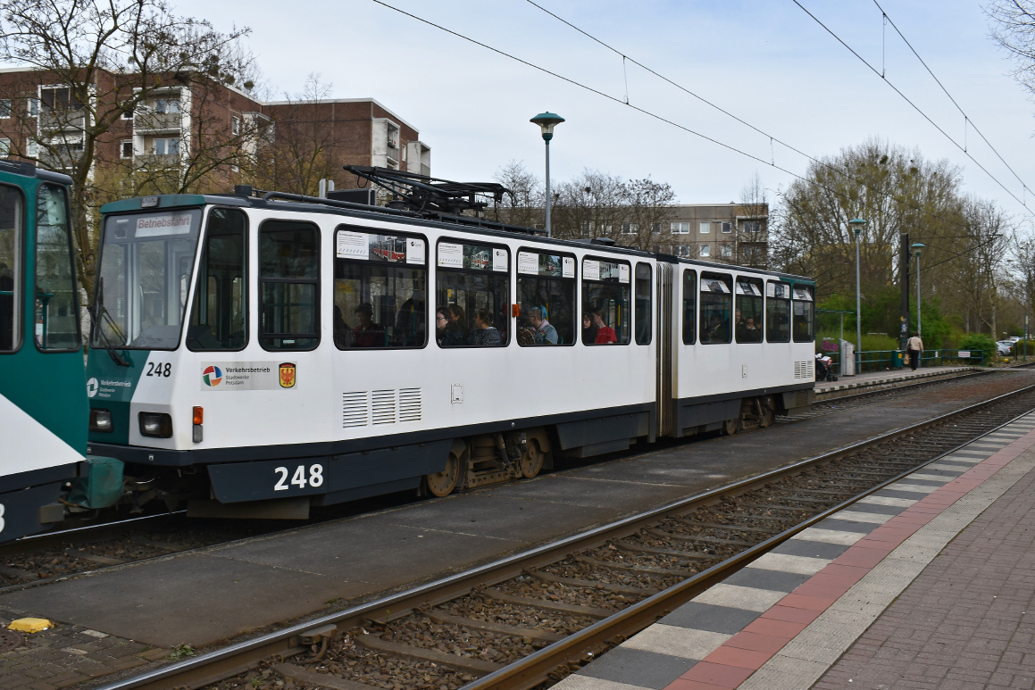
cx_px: 470
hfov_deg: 51.8
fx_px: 1064
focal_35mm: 37
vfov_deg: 35.9
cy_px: 308
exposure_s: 1/320
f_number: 9
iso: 200
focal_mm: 22
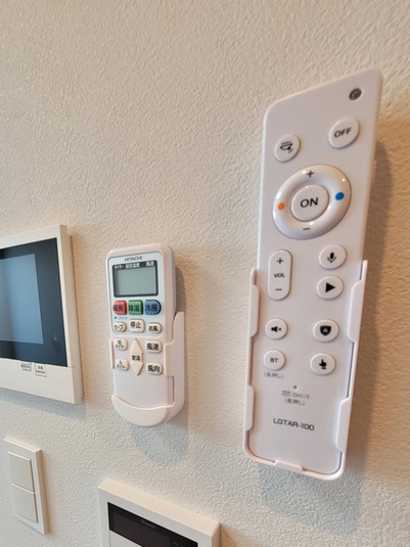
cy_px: 355
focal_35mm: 17
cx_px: 144
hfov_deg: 72.9
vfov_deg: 88.5
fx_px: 269
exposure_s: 1/50
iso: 160
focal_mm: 2.2
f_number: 2.2
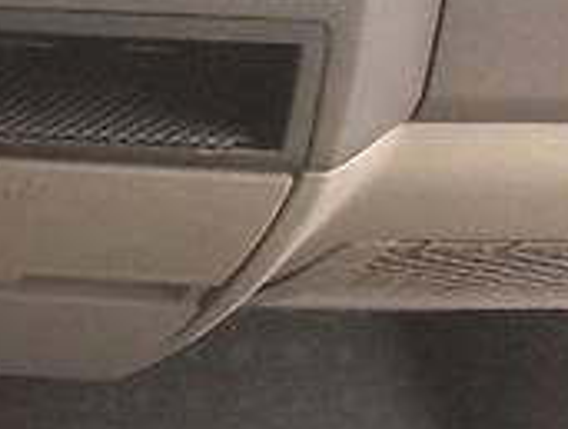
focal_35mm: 154
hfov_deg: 11.1
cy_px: 53
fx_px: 2532
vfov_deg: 9.6
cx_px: -717
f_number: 2.4
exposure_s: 1/20
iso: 200
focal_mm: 4.1
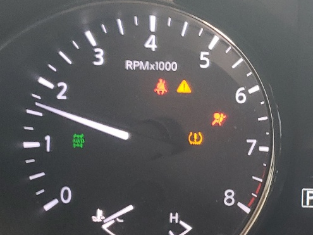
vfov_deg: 17.5
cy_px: 81
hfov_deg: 21.6
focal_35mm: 84
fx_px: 759
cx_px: 374
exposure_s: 1/50
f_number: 1.5
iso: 112
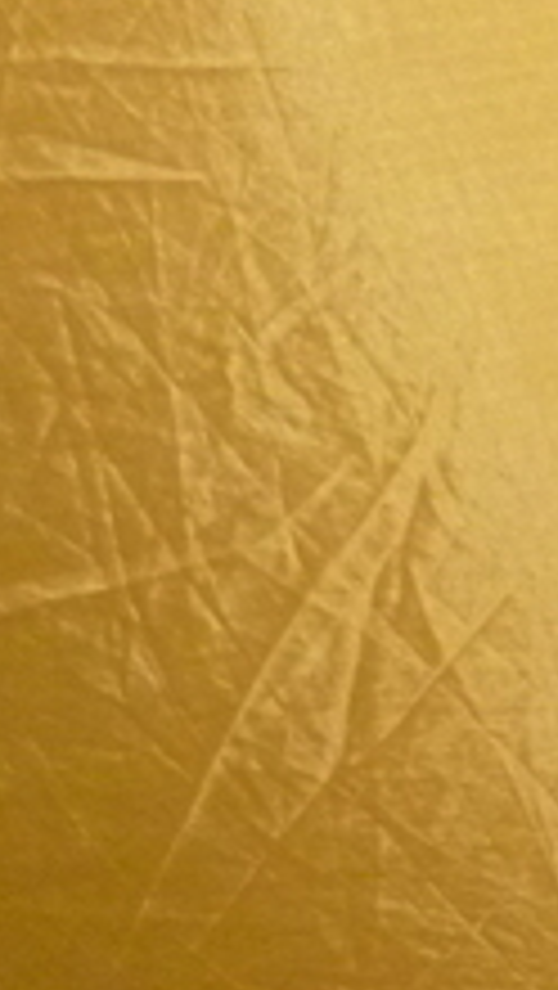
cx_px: 1674
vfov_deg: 19.9
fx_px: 2600
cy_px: 1264
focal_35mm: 99
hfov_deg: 9.5
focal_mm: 4.5
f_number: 3.1
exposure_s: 1/60
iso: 400
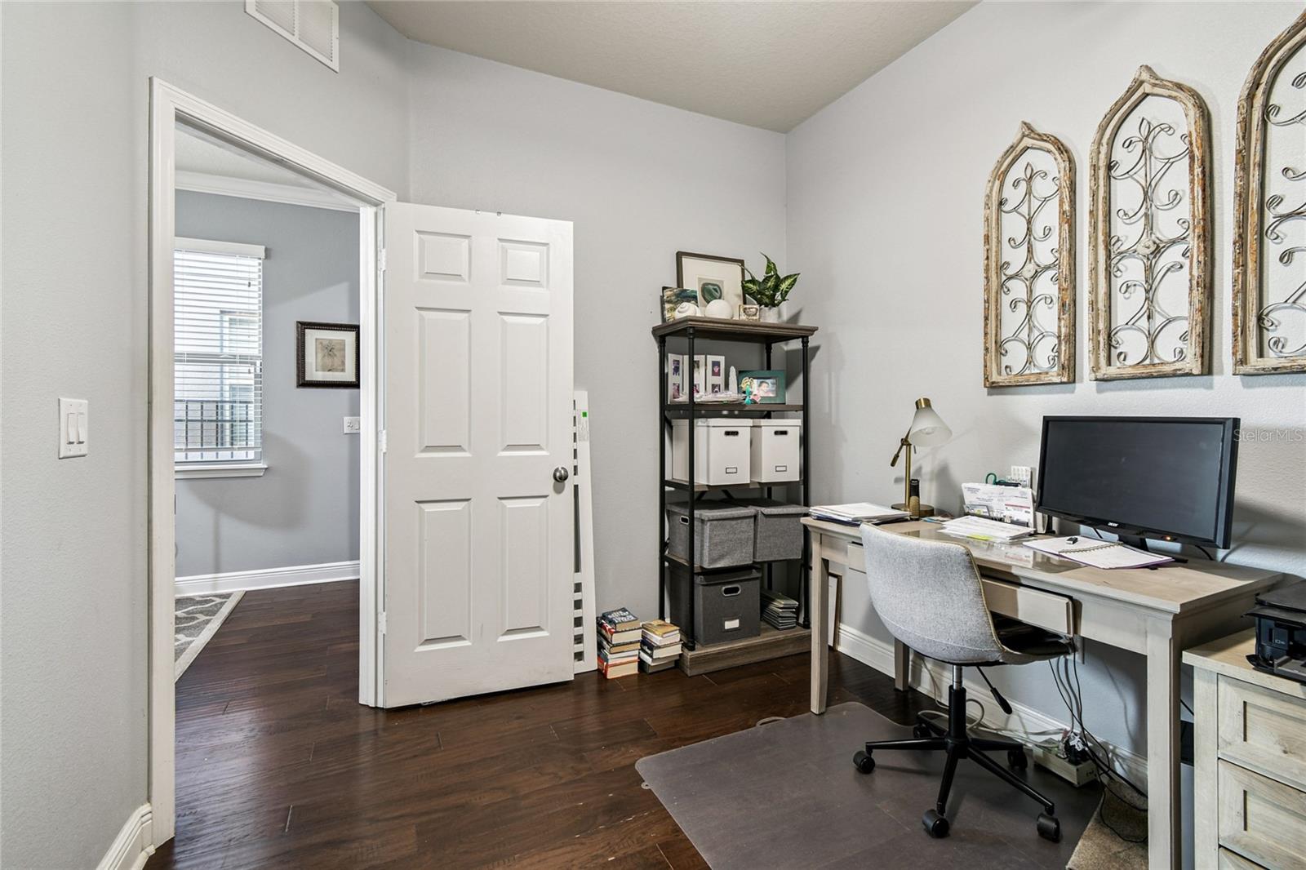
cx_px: 653
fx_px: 544
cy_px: 435
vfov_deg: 77.3
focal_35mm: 15
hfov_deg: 100.4
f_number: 7.1
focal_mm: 10
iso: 100
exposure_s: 1/2.5
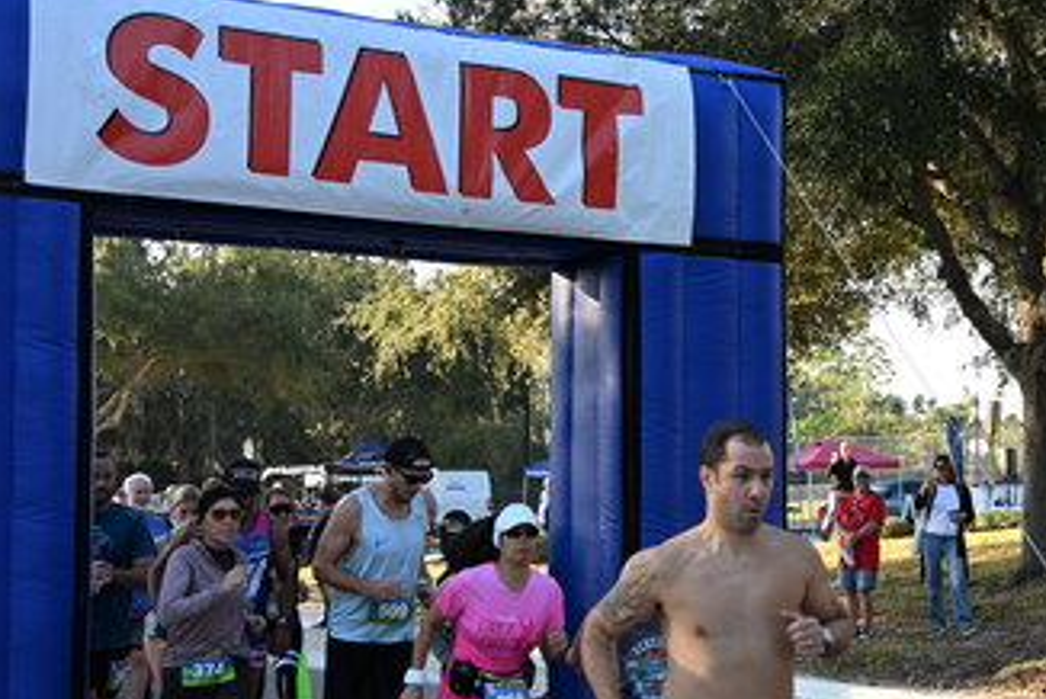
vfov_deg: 23.0
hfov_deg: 33.4
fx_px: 1716
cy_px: 418
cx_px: 760
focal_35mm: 59
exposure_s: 1/320
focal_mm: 35
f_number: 10
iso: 1600
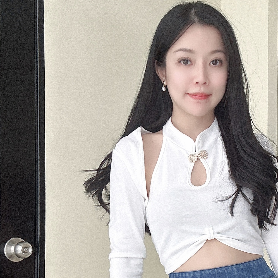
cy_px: 269
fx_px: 445
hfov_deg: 34.1
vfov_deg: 32.3
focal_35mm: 49
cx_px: 201
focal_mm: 2.69
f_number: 1.9
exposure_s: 1/78
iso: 80
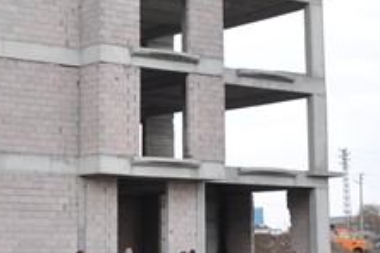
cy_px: 9
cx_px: 70
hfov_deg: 20.8
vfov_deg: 13.9
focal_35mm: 97
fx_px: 1023
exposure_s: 1/100
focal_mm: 22
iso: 200
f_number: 5
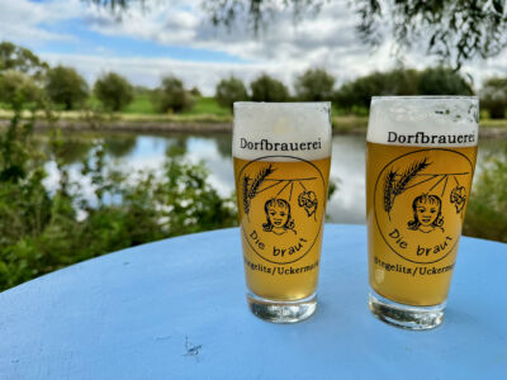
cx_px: 254
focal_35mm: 24
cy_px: 190
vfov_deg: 56.8
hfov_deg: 71.6
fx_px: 352
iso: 80
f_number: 1.78
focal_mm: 6.86
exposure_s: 1/2410
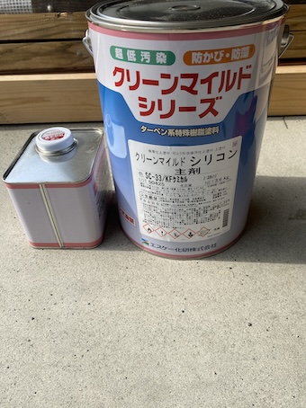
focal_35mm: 26
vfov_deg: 67.3
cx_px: 153
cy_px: 204
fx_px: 307
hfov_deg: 53.0
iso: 32
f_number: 1.8
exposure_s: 1/1206
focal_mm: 4.25
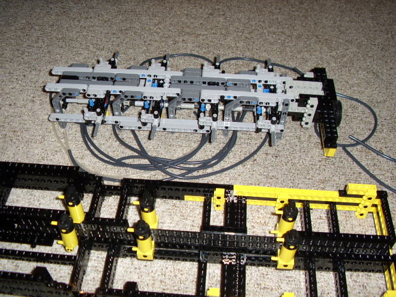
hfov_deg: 60.0
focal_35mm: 30
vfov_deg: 46.8
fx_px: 343
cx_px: 198
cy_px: 148
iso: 141
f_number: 2.9
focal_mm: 5.8
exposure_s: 1/30
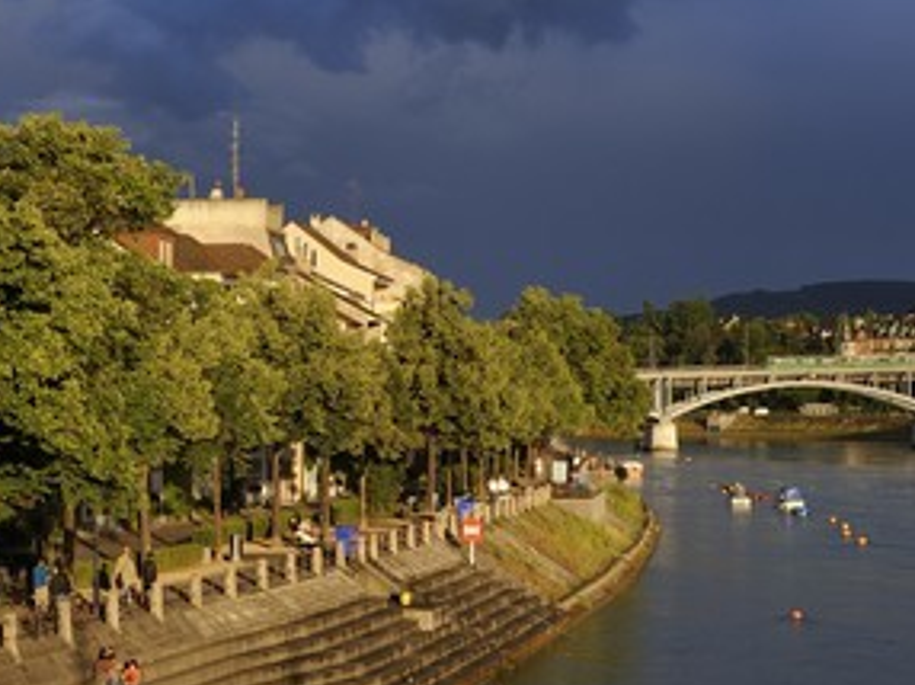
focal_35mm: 99
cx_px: 470
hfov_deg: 19.8
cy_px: 391
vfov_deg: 14.9
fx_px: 2615
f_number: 7.1
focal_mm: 70
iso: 400
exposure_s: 1/320
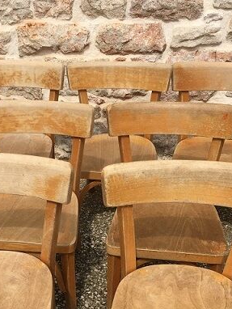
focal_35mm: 49
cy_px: 235
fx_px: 437
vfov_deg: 37.8
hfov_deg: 29.6
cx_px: 82
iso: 25
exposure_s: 1/2024
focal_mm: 4.15
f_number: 2.2
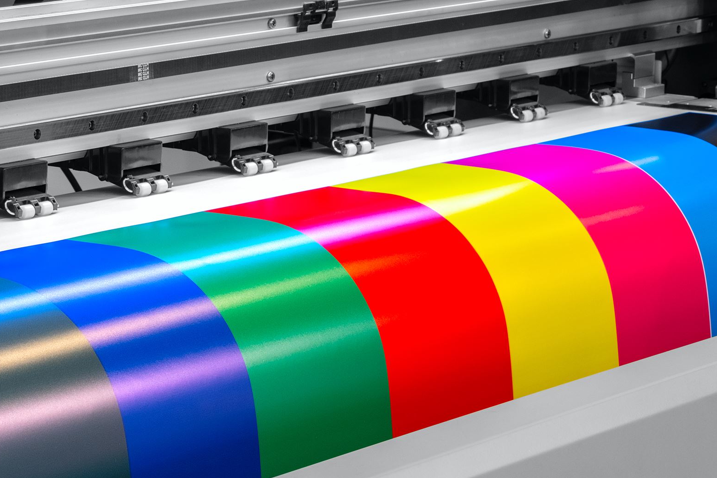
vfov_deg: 8.5
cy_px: 183
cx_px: 397
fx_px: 3226
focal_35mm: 162
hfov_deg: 12.7
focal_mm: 80
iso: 800
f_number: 18
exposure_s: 1/1.43
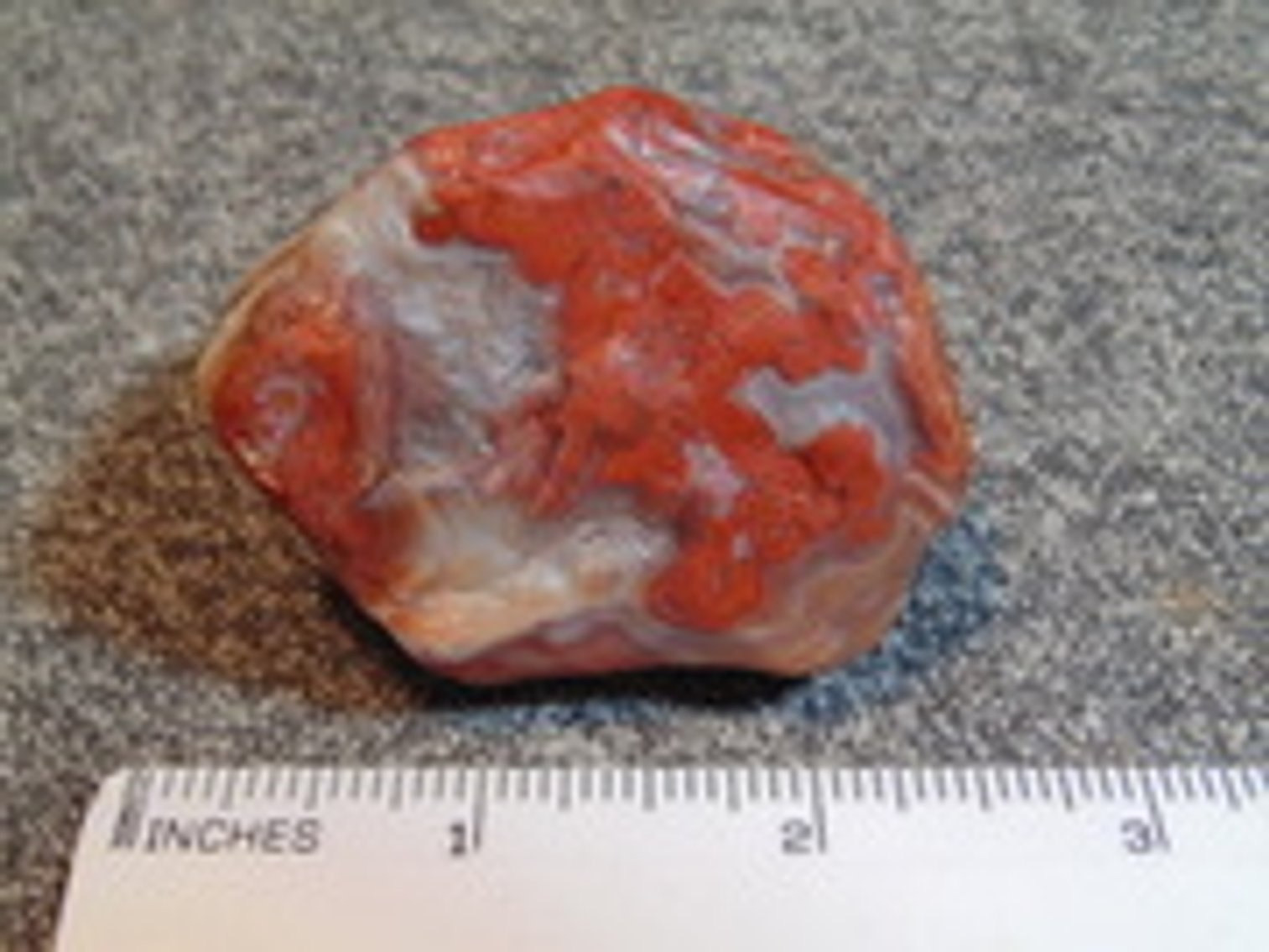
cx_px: 634
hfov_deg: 45.8
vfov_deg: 35.1
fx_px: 1503
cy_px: 476
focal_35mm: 41
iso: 160
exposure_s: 1/30
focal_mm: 7.4
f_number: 3.6
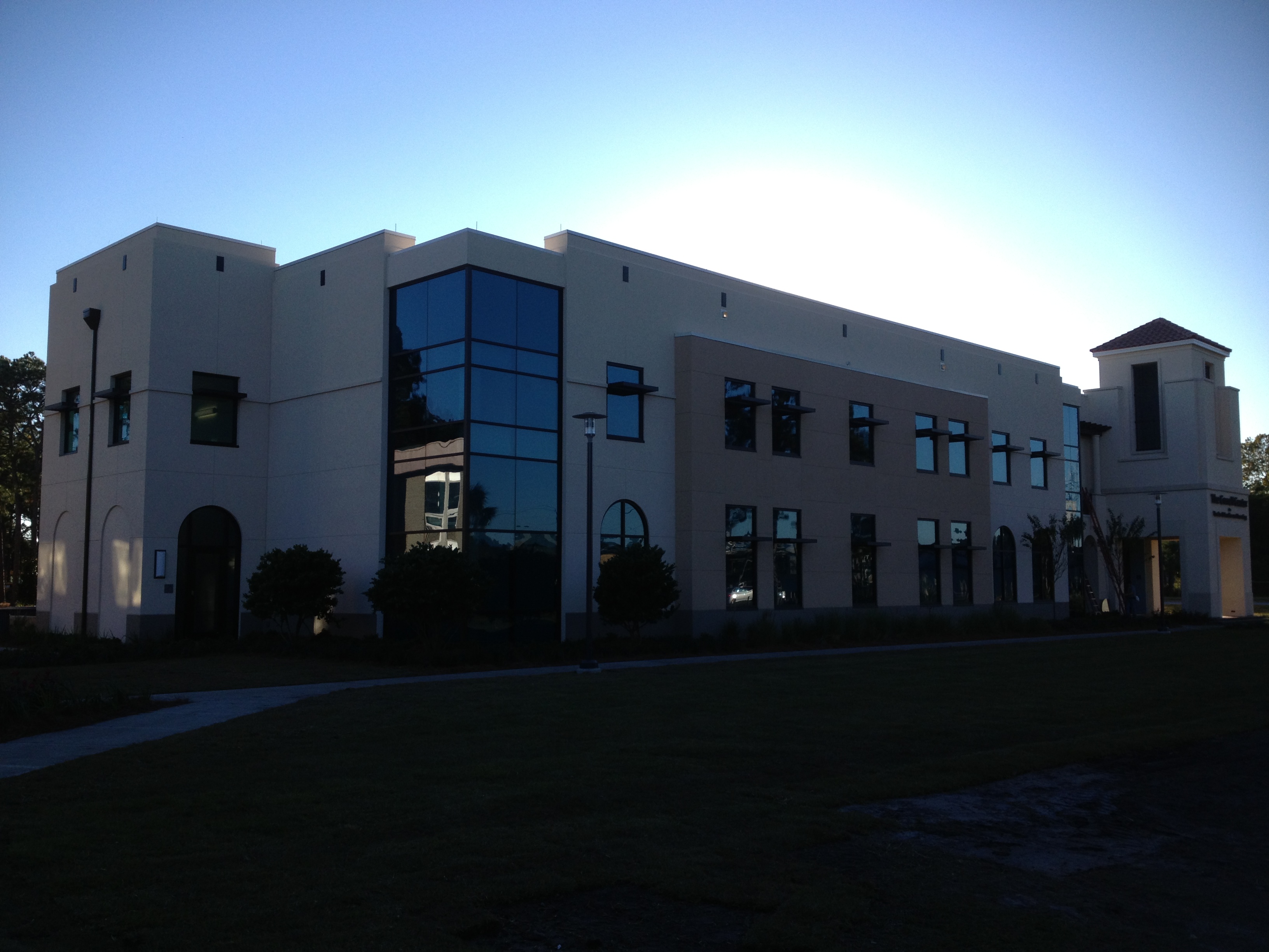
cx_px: 634
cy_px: 476
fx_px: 1283
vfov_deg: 40.7
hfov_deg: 52.6
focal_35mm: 35
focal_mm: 4.28
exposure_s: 1/920
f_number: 2.4
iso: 50
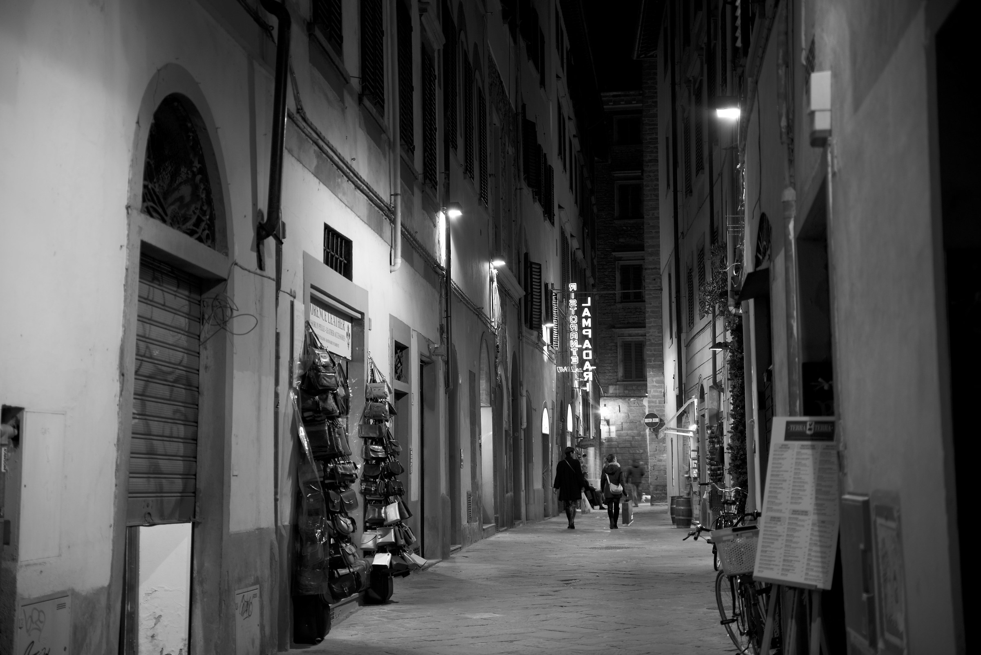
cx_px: 490
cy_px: 328
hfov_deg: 36.2
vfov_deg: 24.6
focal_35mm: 55
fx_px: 1499
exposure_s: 1/15
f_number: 2.8
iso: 400
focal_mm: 55
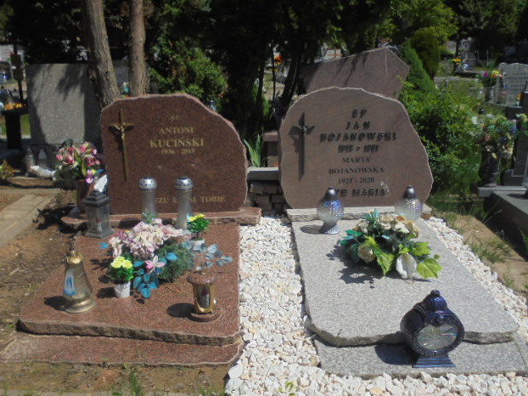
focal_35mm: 35
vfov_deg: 40.7
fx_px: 534
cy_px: 203
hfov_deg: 52.6
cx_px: 261
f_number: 12.5
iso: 100
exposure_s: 1/160
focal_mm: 6.1
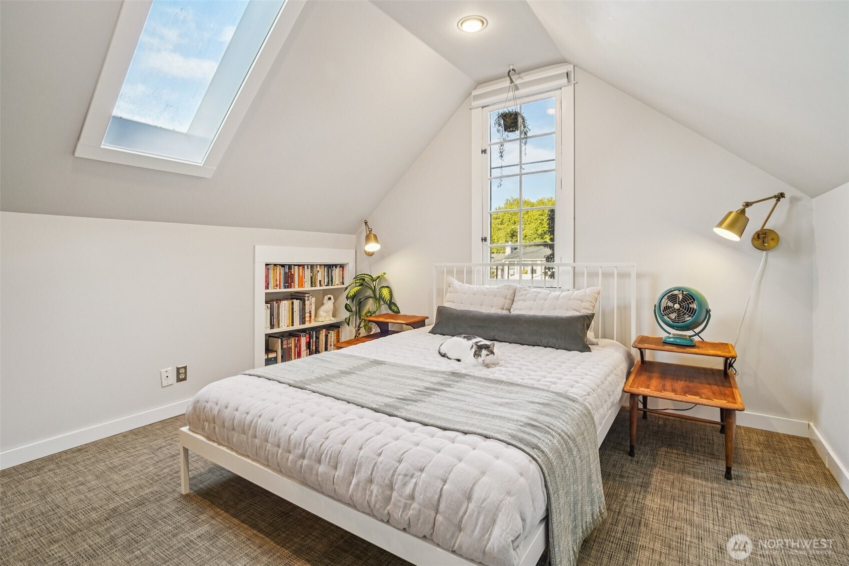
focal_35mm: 16
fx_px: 377
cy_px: 283
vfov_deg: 73.7
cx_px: 424
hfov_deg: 96.7
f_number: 8
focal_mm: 16
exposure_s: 1/60
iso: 1600
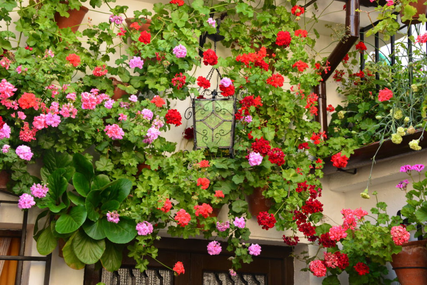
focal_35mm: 68
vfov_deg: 20.0
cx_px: 214
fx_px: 807
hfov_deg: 29.7
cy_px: 142
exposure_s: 1/80
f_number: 13
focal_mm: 68
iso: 1800
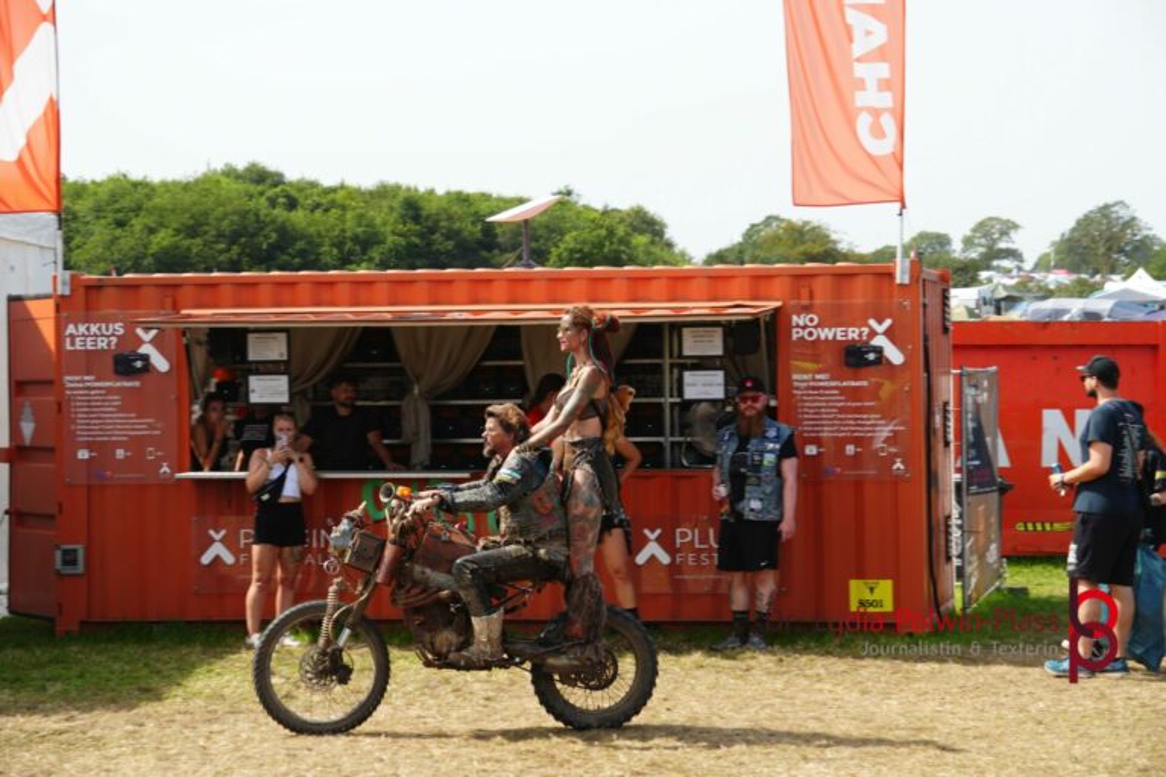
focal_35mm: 94
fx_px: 3061
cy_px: 388
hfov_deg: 21.6
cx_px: 583
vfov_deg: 14.5
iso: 100
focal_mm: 63
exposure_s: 1/125
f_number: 7.1
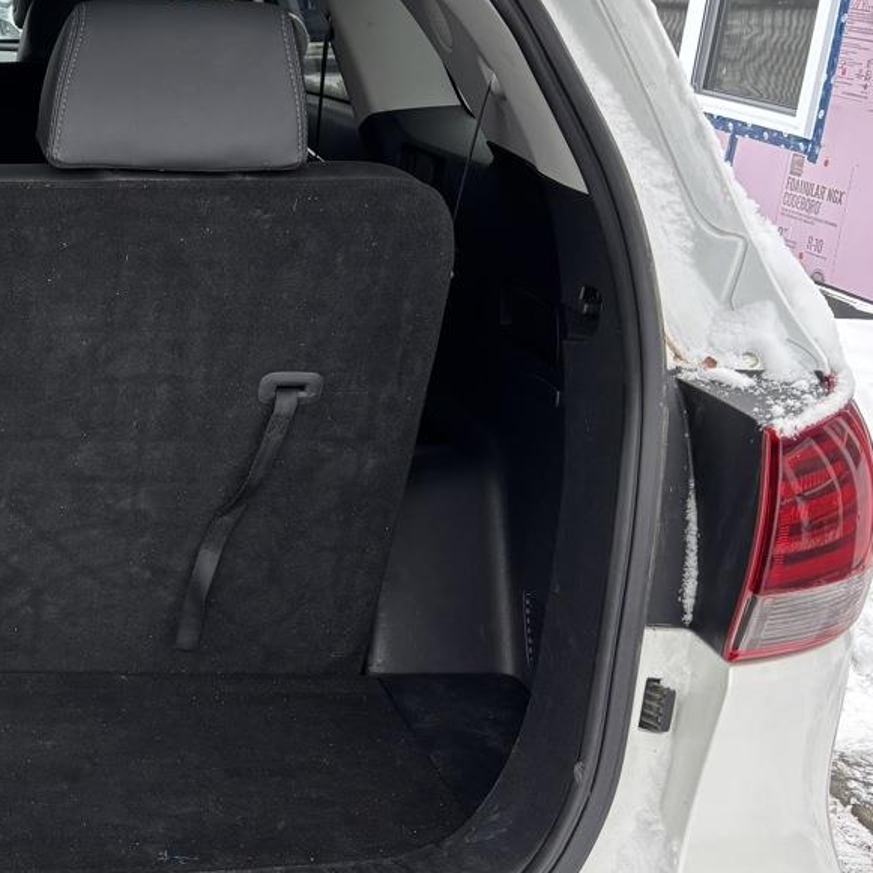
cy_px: 461
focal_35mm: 57
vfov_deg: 30.0
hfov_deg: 26.4
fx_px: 1626
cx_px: -197
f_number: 1.6
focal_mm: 5.96
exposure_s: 1/228
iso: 40
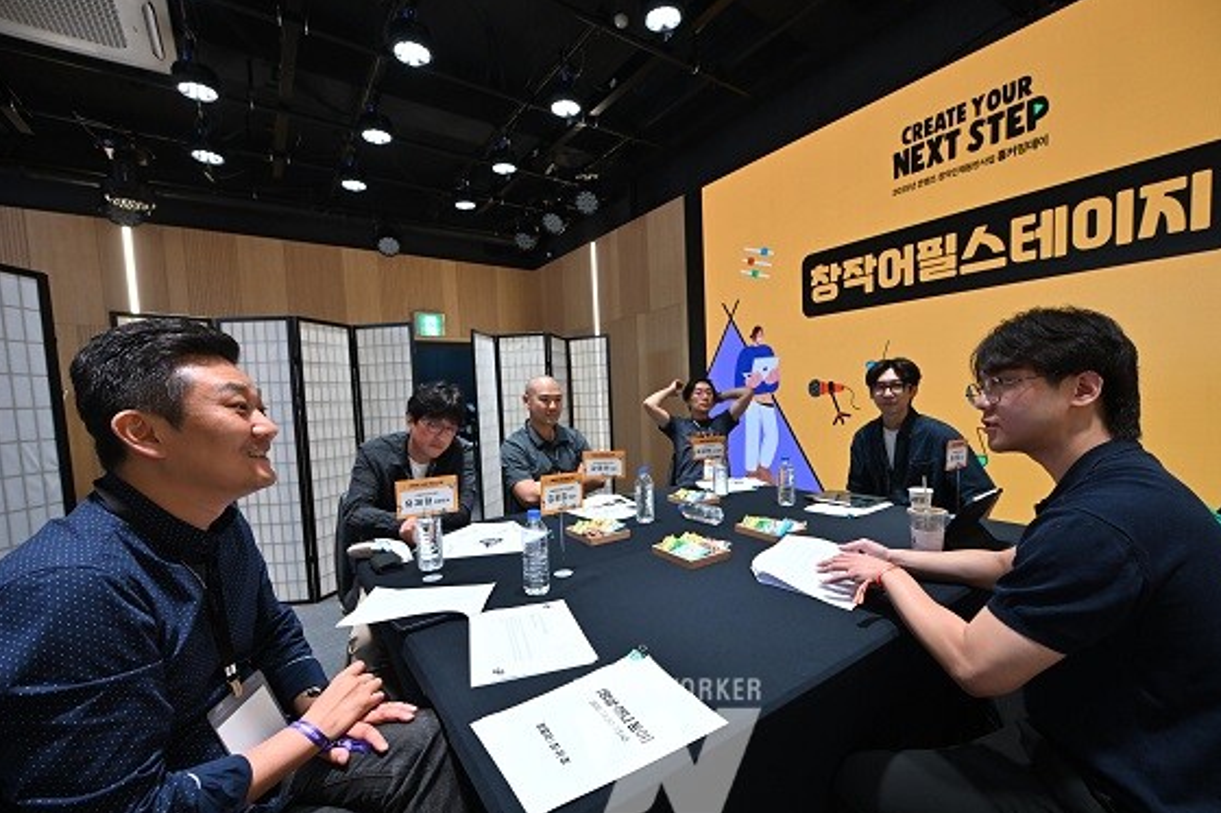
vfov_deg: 77.2
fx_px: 509
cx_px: 637
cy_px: 427
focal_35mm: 15
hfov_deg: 100.3
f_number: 5.6
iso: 1400
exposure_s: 1/125
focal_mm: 14
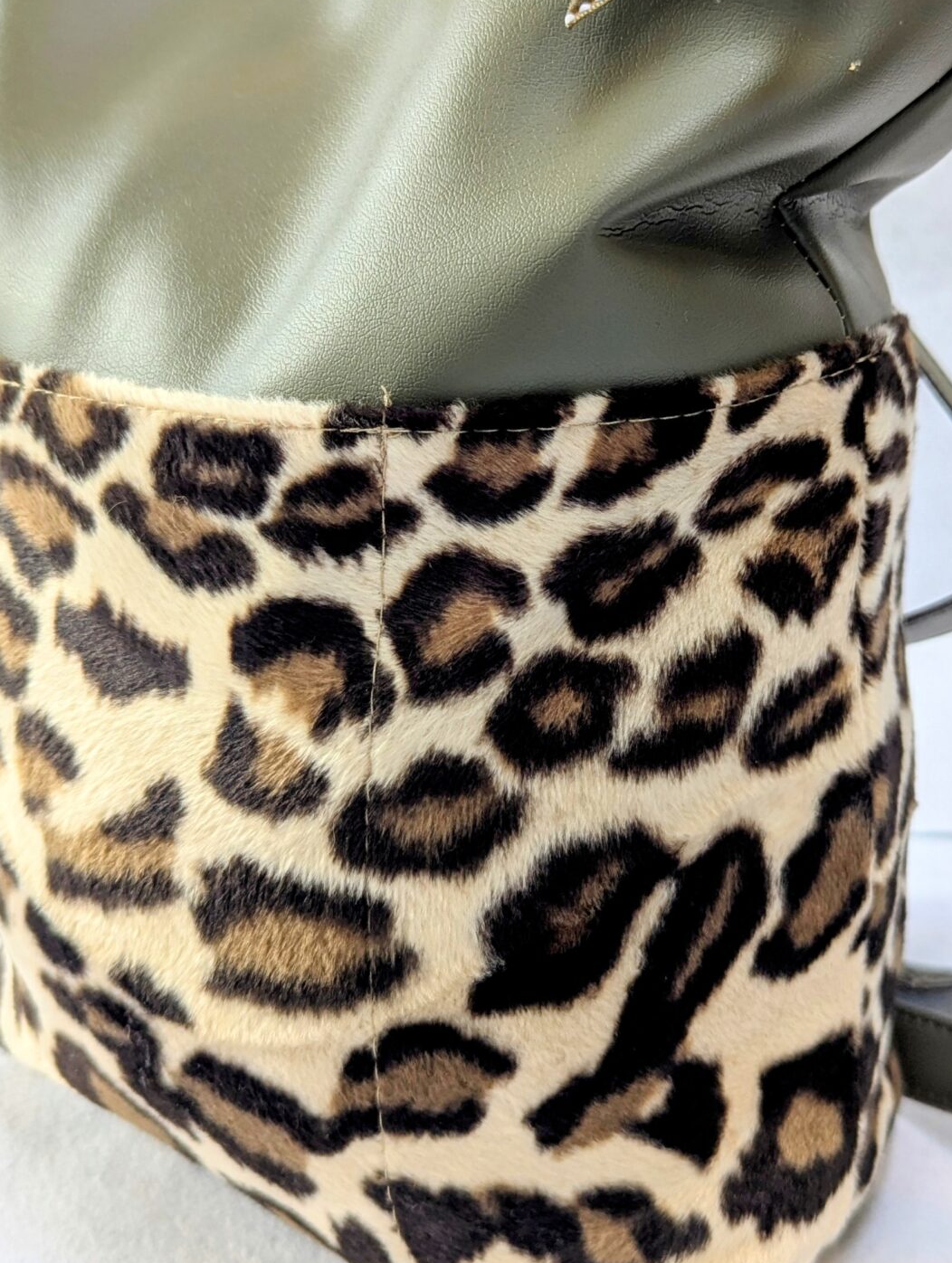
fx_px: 1609
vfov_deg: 42.6
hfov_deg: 32.9
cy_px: 499
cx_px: 539
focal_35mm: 44
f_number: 1.85
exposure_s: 1/100
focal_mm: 6.81
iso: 110
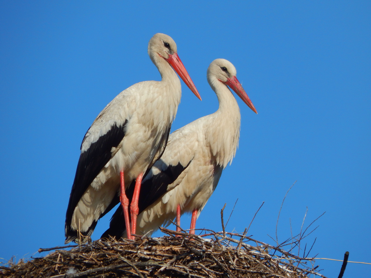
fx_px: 7234
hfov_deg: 2.9
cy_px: 139
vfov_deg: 2.2
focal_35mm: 675
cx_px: 186
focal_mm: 120
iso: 125
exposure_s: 1/800
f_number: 5.8
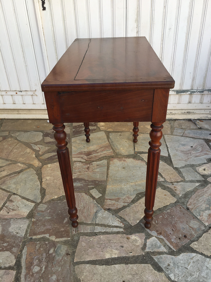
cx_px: 106
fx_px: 236
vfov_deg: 61.7
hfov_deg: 48.2
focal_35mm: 29
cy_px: 141
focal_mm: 4.15
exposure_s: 1/460
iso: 25
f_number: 2.2
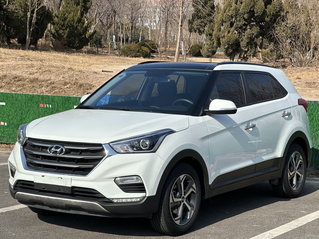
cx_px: 160
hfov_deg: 25.3
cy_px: 120
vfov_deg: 19.1
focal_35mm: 77
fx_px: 710
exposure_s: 1/1107
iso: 32
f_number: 2.8
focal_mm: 9
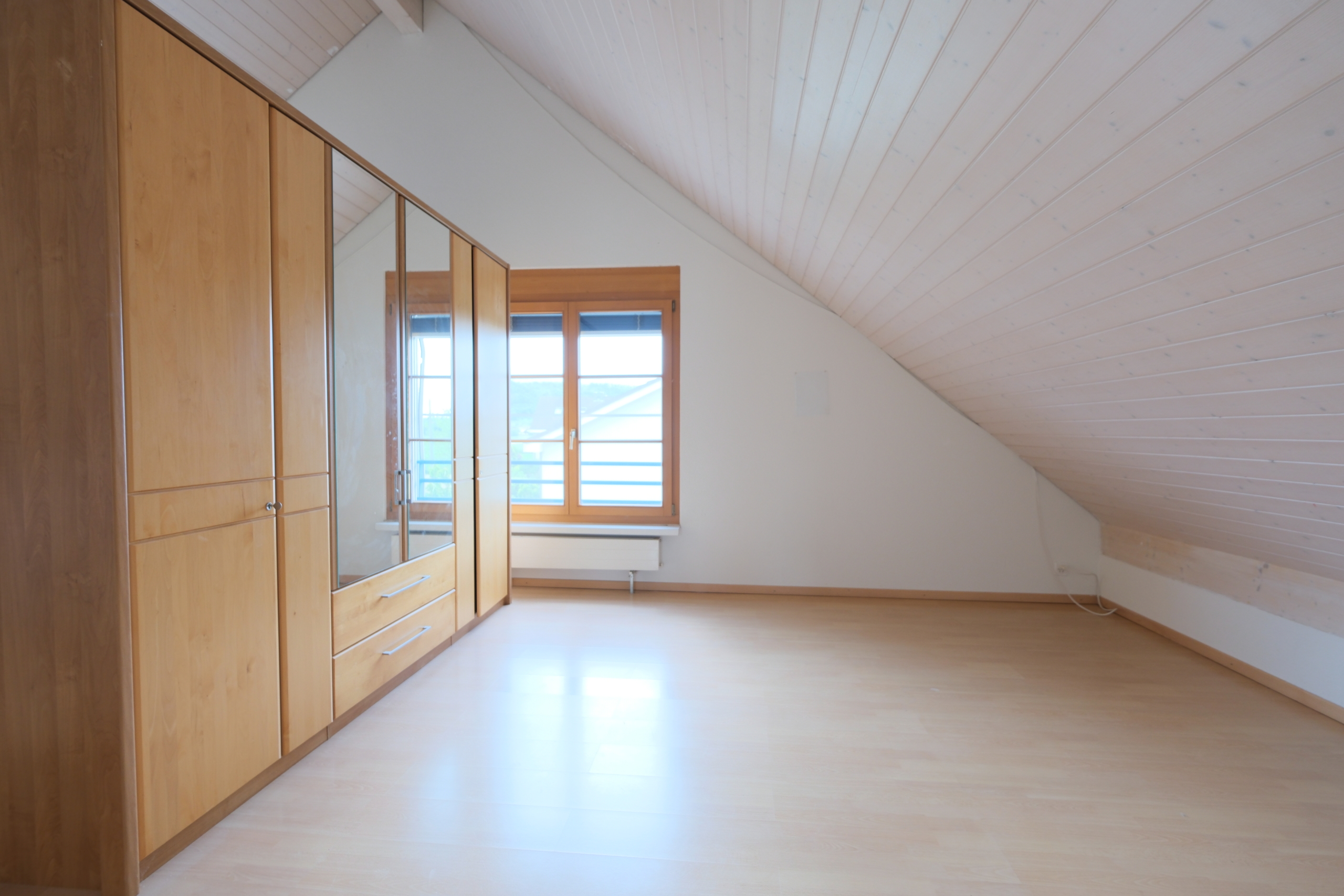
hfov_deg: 100.4
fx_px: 560
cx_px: 672
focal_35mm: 15
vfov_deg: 77.3
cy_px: 448
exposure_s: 1/15
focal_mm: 10
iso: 320
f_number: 4
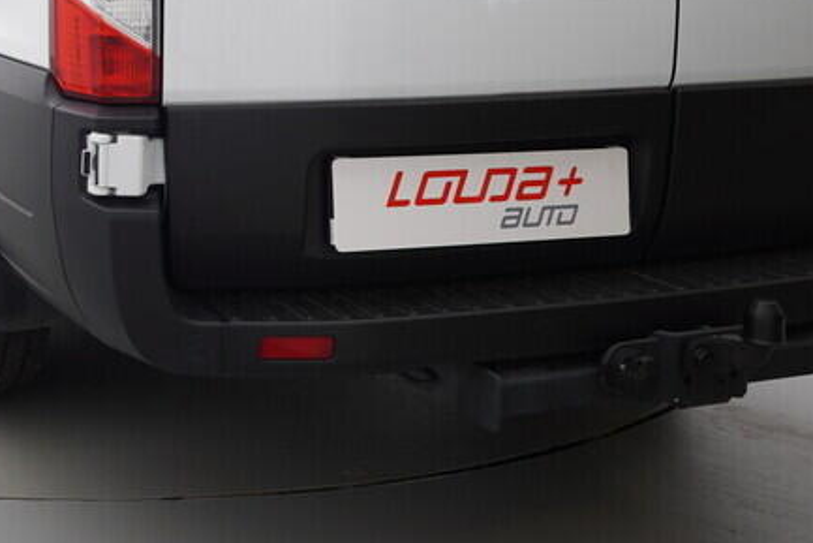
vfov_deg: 24.6
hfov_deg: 34.2
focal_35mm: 53
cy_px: 45
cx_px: 8
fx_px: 1201
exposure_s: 1/80
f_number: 5.6
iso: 200
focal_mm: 15
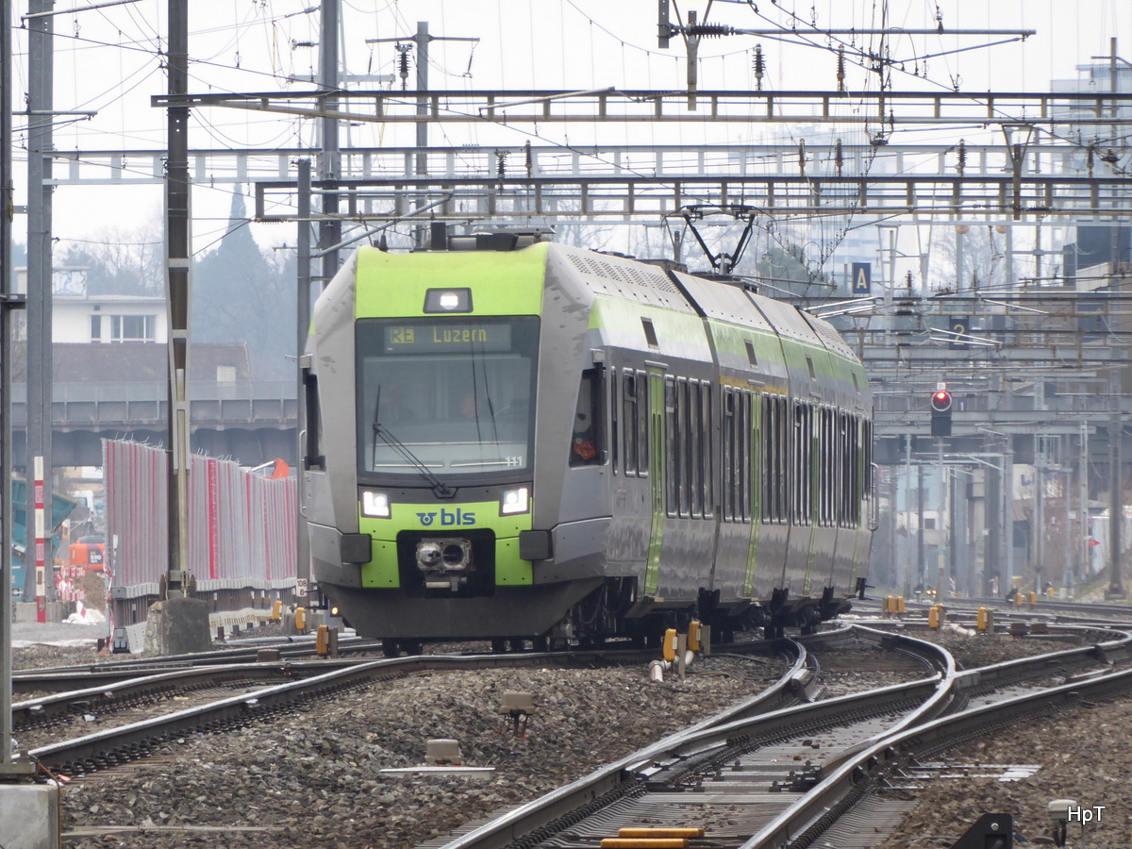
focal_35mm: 631
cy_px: 424
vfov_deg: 2.4
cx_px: 566
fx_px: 20635
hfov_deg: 3.1
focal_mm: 101.7
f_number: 6.1
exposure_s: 1/100
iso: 125
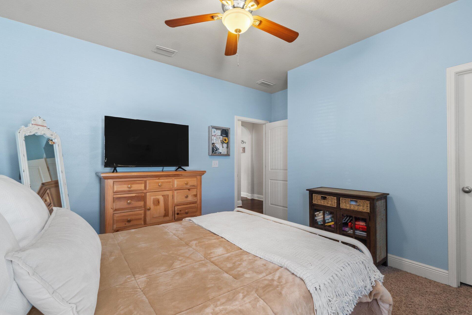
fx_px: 210
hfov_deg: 96.7
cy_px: 159
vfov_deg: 73.7
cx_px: 246
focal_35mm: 16
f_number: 9
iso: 400
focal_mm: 10
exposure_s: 5
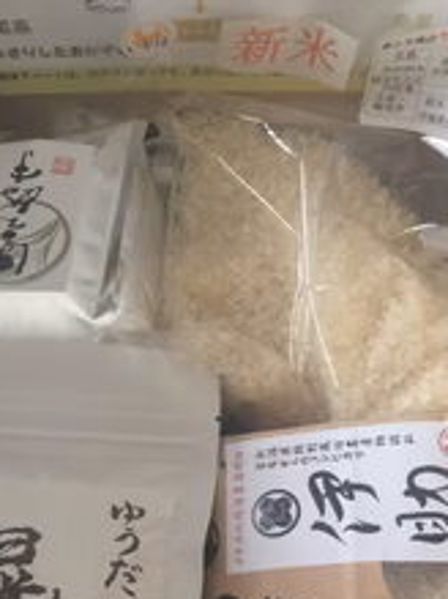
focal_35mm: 53
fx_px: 915
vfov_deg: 34.8
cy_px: 495
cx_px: 158
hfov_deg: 27.4
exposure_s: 1/4
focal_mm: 4.15
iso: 64
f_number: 2.2
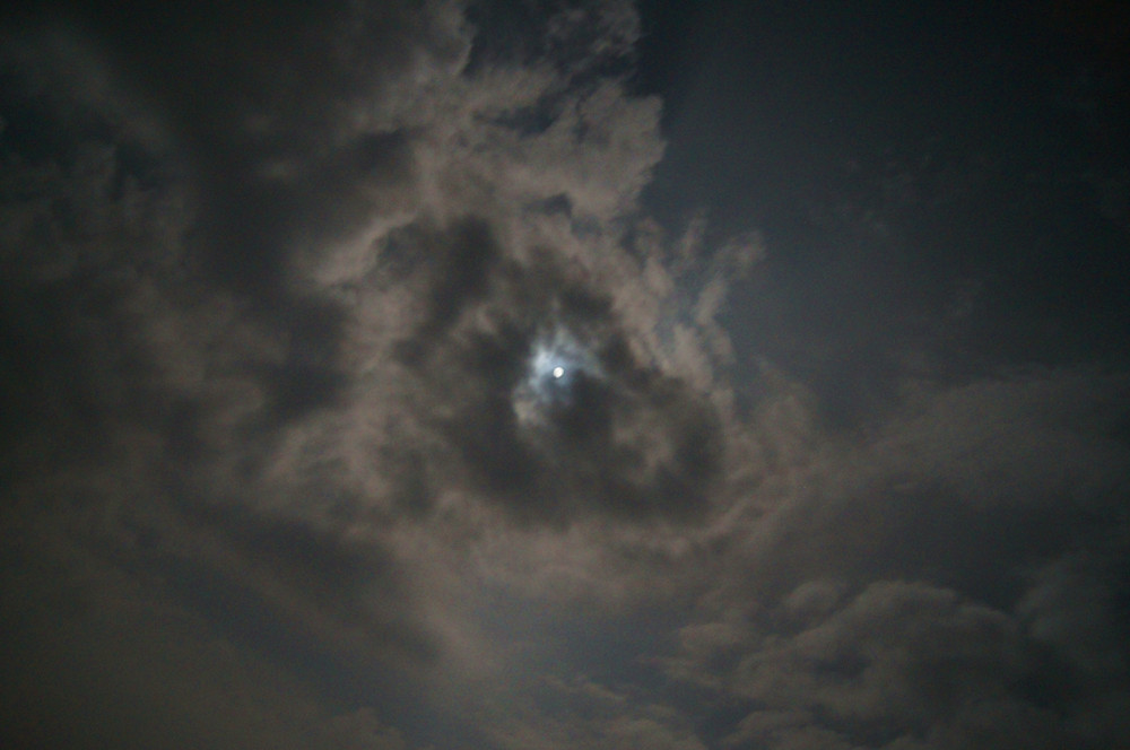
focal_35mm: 27
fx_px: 846
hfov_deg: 67.4
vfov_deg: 47.8
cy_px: 375
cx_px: 565
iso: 1600
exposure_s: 1/1.25
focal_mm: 18
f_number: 3.5
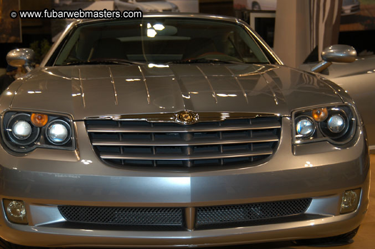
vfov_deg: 20.1
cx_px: 188
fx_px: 702
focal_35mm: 68
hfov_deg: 29.9
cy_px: 124
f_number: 5
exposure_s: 1/60
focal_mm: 45
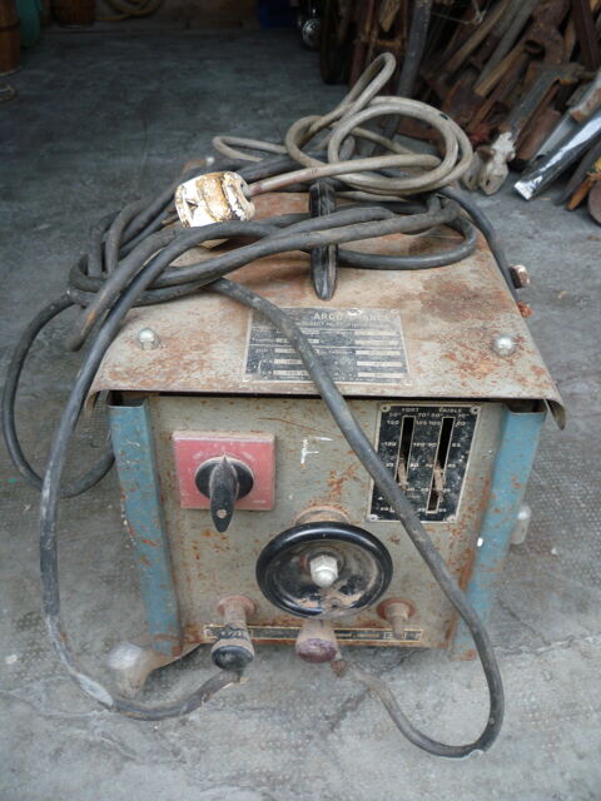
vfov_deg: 60.0
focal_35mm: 30
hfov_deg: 46.8
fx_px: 694
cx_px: 300
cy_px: 400
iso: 100
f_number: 3.3
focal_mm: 5.2
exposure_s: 1/30
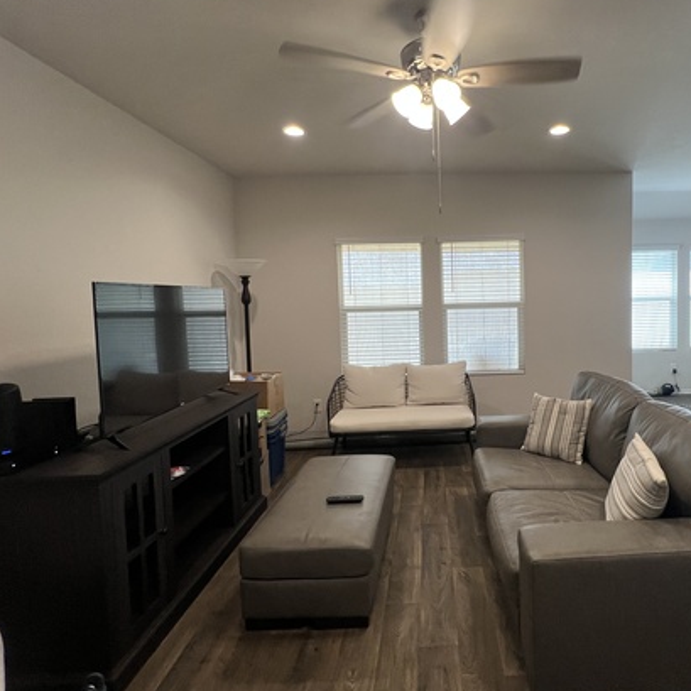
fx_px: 407
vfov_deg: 80.6
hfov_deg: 78.8
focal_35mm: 18
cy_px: 326
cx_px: 444
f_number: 1.8
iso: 125
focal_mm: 1.57
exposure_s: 1/120
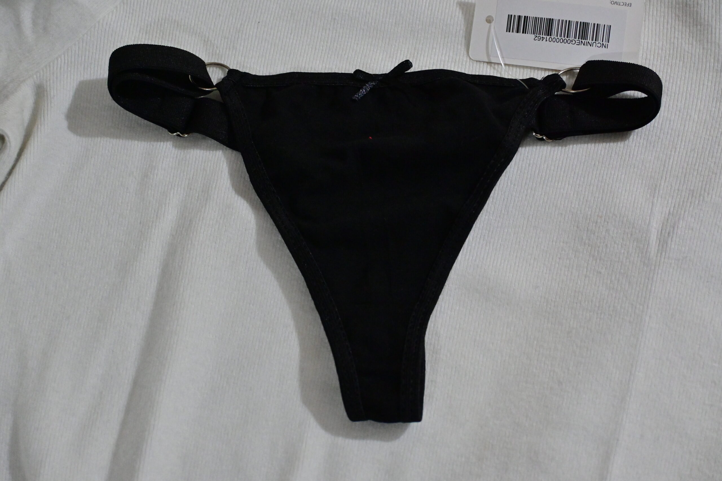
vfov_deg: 22.1
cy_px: 240
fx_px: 1233
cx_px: 361
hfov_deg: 32.6
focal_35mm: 62
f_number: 5.6
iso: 2500
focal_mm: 41
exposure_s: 1/80
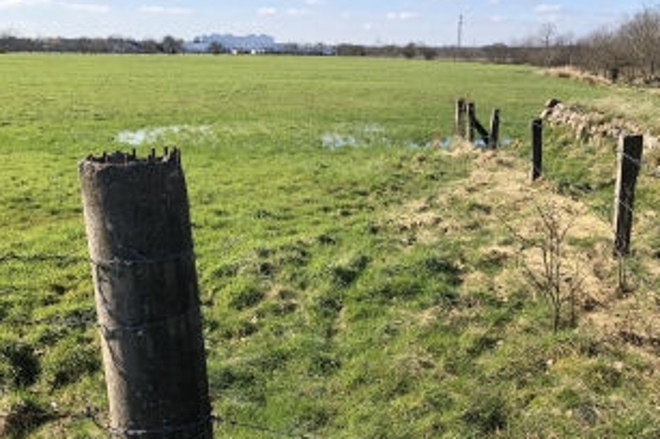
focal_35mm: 38
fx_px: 696
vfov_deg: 34.7
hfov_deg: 50.7
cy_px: 293
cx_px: 335
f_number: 1.8
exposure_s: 1/979
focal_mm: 4
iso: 20
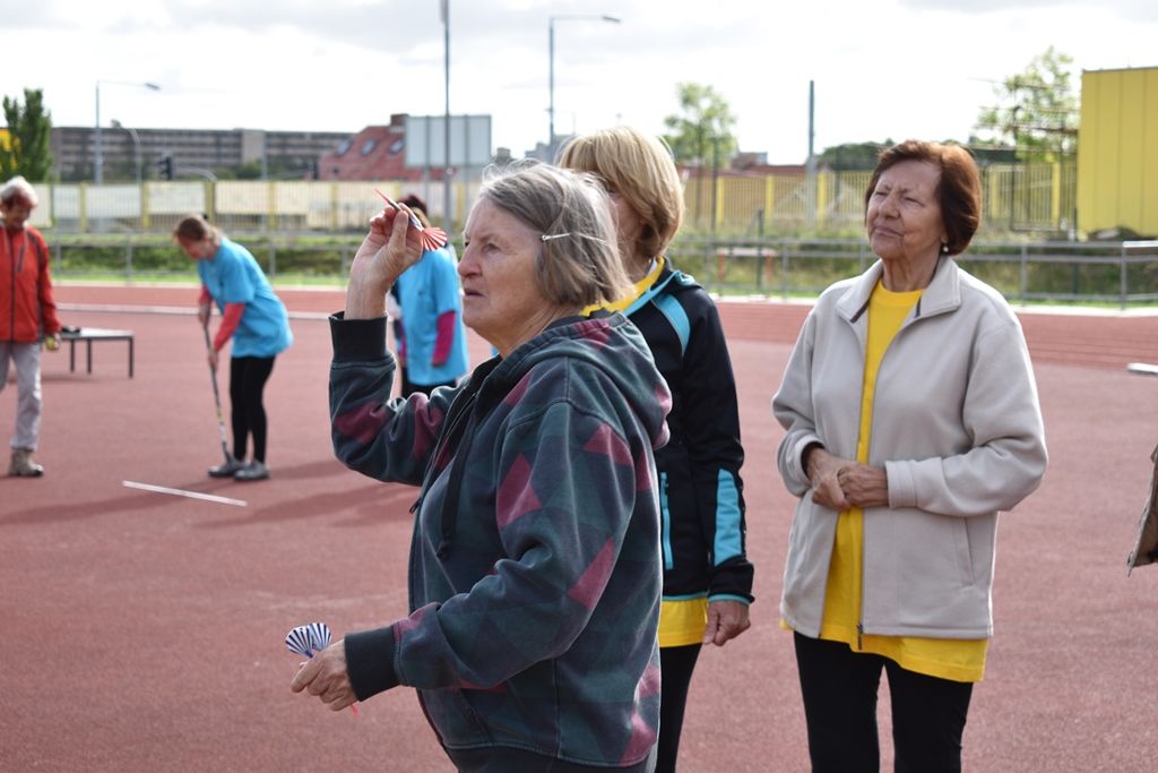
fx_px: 2654
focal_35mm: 82
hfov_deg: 24.6
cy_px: 386
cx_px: 579
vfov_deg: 16.6
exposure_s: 1/200
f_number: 5.6
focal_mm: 55
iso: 100
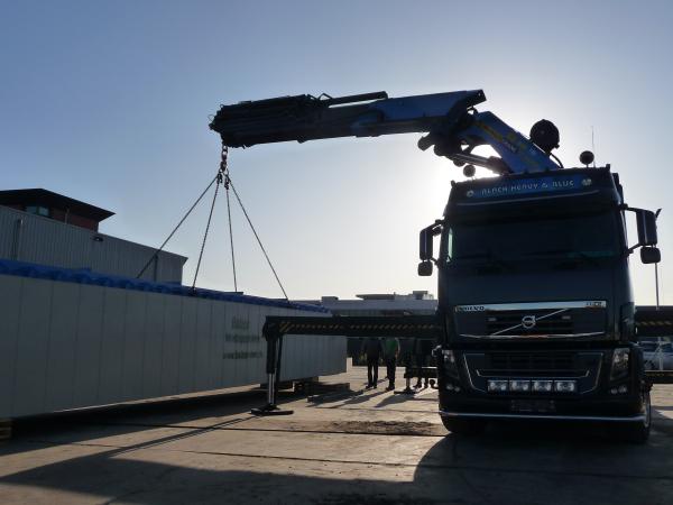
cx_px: 336
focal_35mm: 32
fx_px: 622
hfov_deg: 56.8
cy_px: 252
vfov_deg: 44.2
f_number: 8
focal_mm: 5.3
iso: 160
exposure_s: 1/400
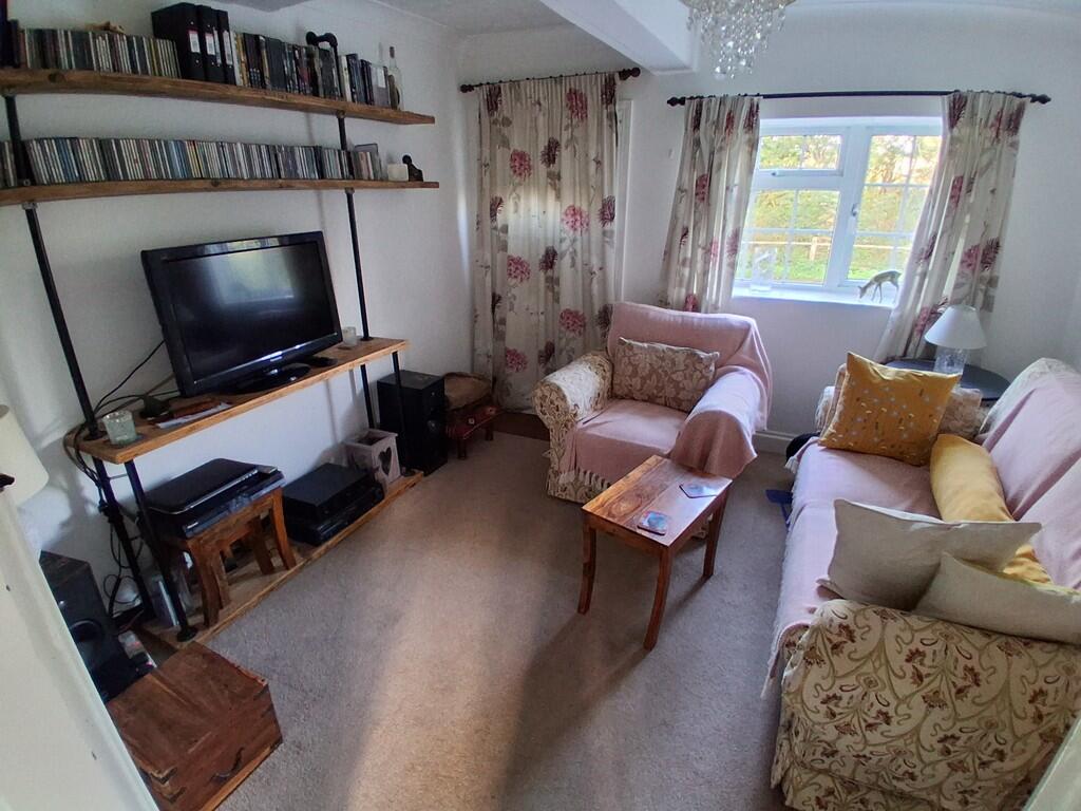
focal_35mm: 17
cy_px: 406
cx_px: 540
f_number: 2.2
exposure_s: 1/33
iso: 400
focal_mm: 1.4
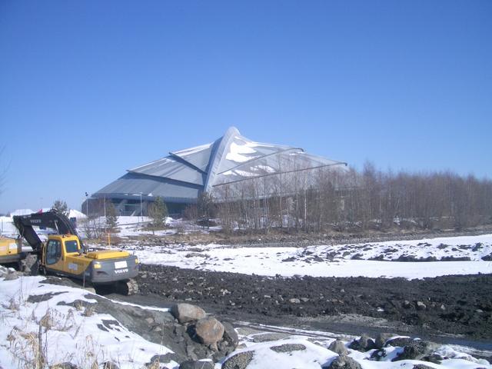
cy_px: 184
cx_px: 246
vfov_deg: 40.7
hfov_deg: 52.6
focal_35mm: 35
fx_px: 497
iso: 50
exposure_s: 1/500
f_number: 4.3
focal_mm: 5.8
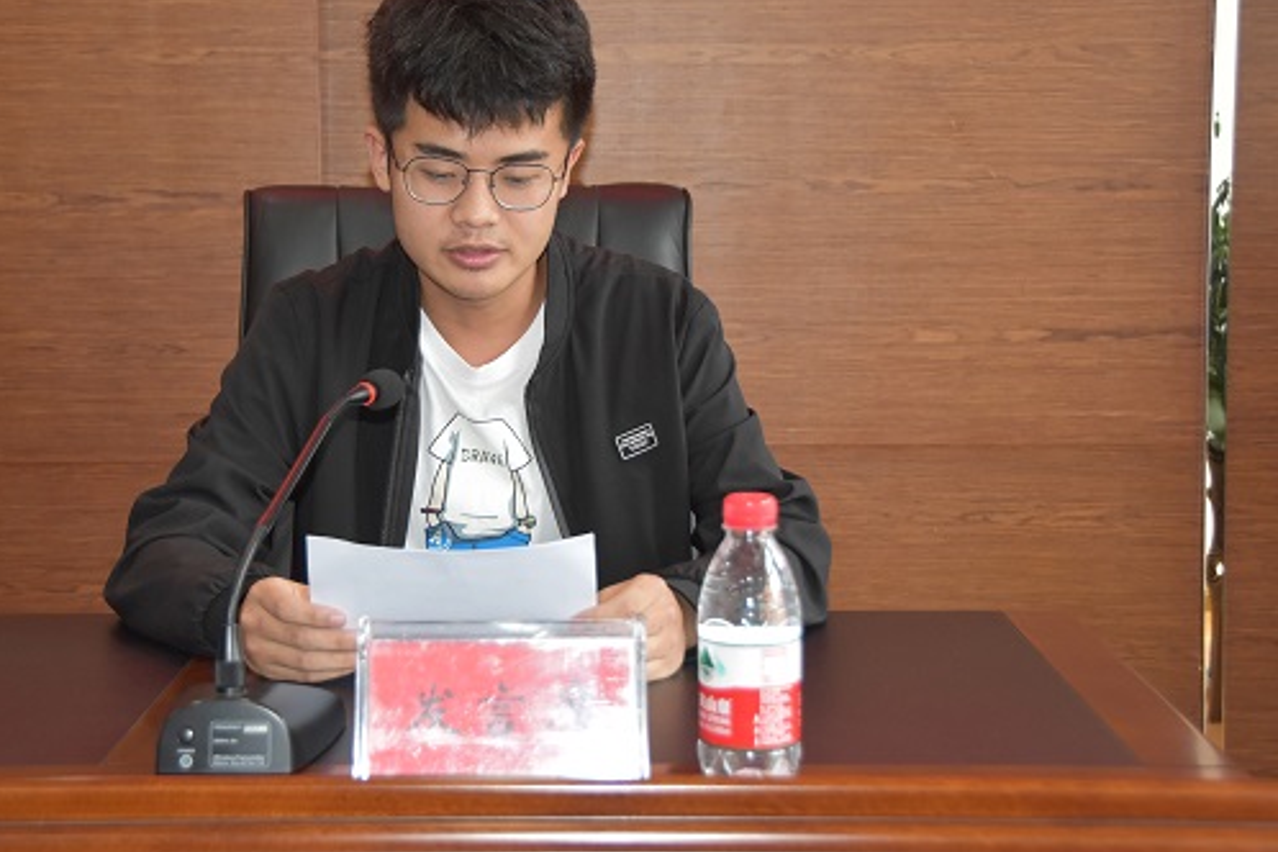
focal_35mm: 65
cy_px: 359
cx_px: 549
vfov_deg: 20.9
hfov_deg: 30.9
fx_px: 2307
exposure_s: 1/60
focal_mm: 36
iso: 1400
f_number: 4.2
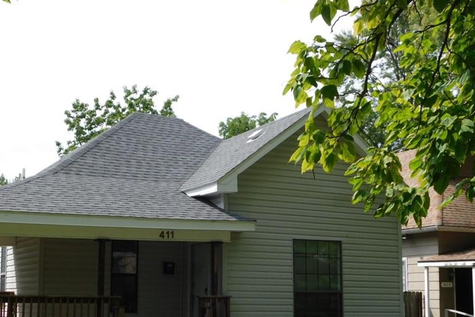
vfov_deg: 24.1
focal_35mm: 56
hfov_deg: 35.5
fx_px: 739
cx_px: 189
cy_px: 215
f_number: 3.6
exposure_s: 1/800
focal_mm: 7.1
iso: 125
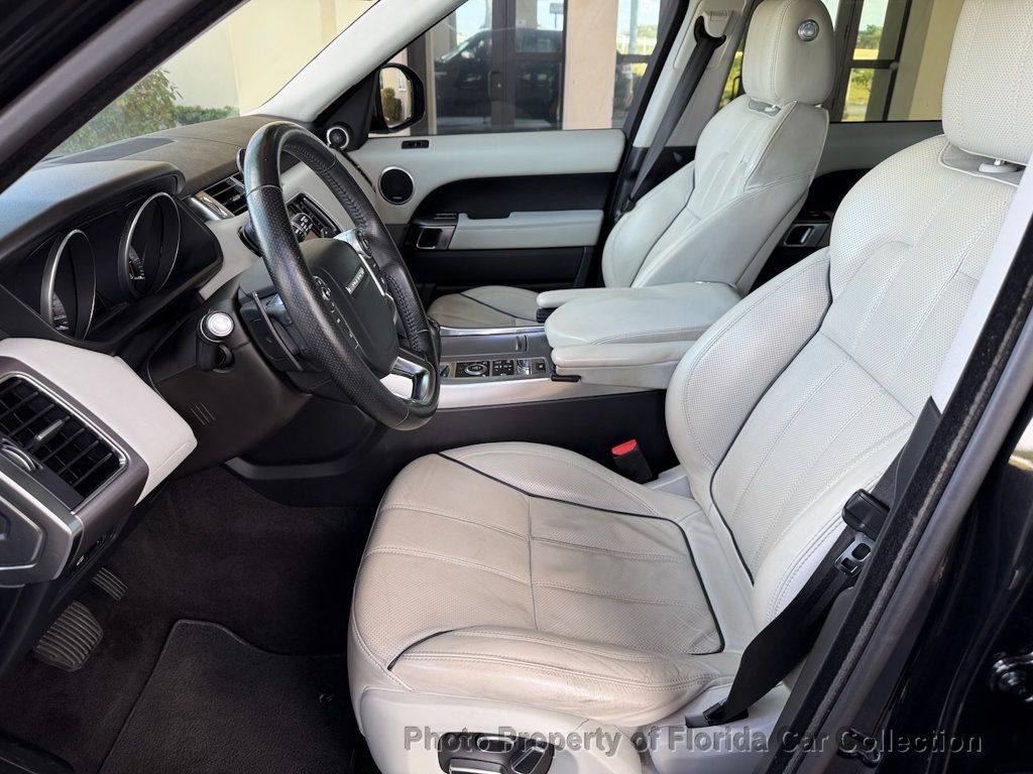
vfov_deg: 56.8
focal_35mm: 24
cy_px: 387
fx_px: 716
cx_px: 516
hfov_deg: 71.6
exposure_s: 1/121
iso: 80
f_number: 1.78
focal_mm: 6.76
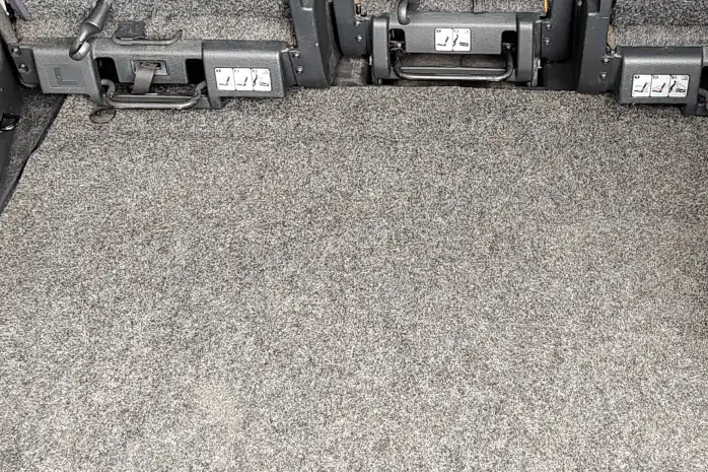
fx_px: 1042
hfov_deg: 37.2
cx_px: 459
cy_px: 154
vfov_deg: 25.4
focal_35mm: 53
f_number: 1.8
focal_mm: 5.56
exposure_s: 1/50
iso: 566
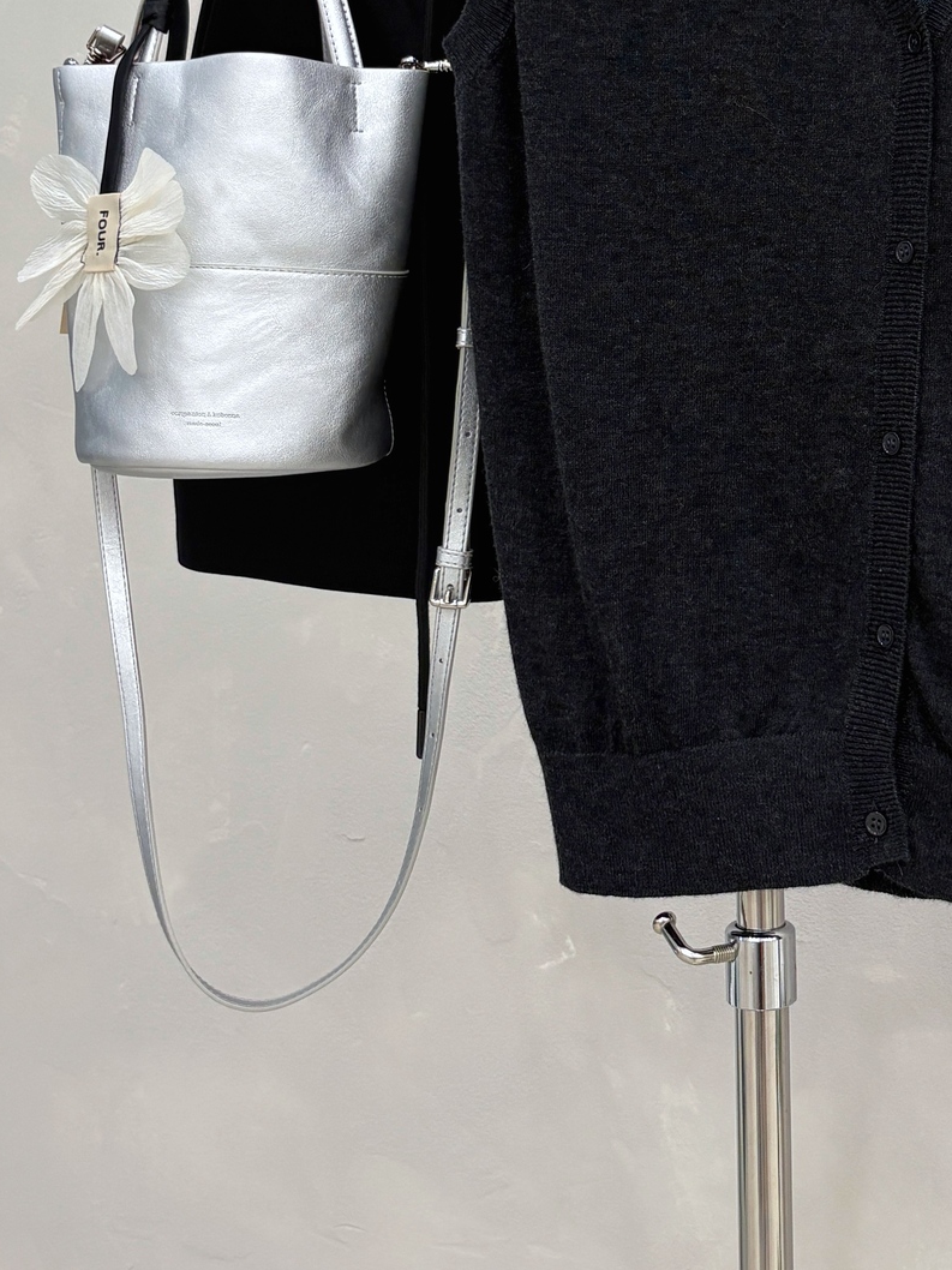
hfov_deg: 24.4
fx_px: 2164
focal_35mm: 59
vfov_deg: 31.7
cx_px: 748
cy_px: 221
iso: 125
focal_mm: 5.96
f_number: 1.6
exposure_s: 1/100
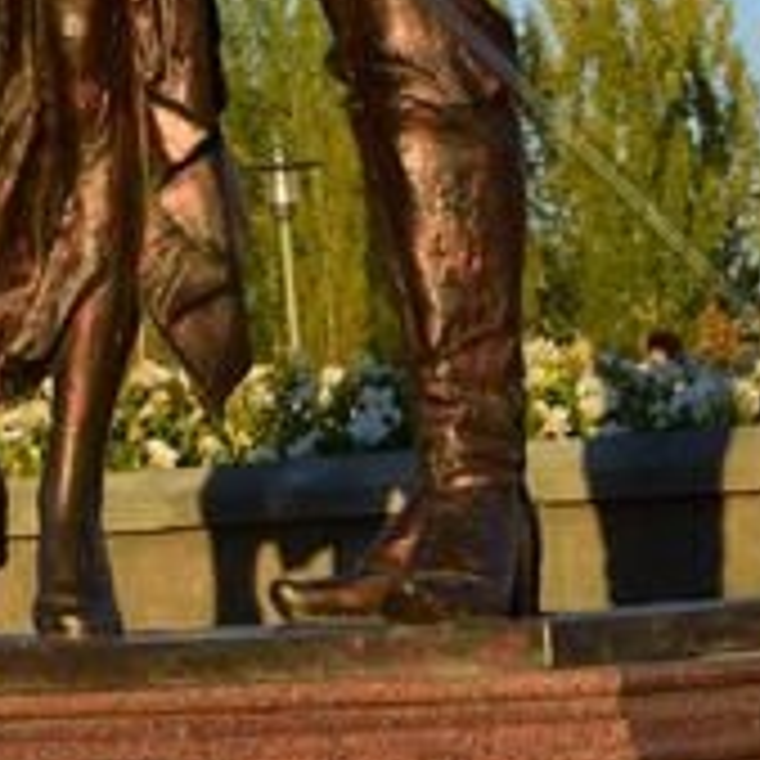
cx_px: 47
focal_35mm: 219
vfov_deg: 7.8
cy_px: -387
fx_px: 5440
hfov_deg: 8.0
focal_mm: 50
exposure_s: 1/100
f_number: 11
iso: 100
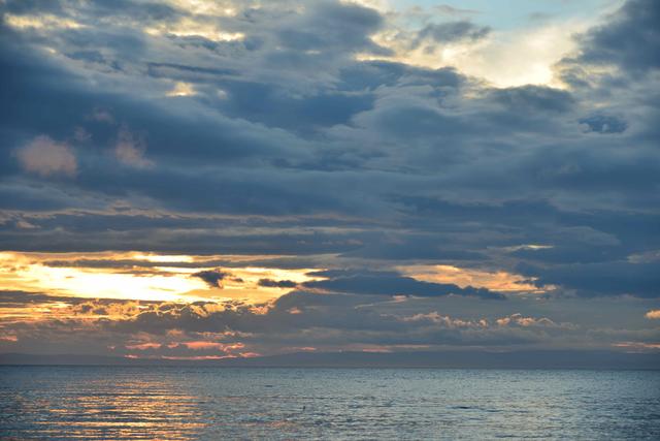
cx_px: 330
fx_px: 1834
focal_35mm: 100
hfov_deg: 20.4
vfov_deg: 13.7
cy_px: 220
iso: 100
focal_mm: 100
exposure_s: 1/125
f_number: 5.6
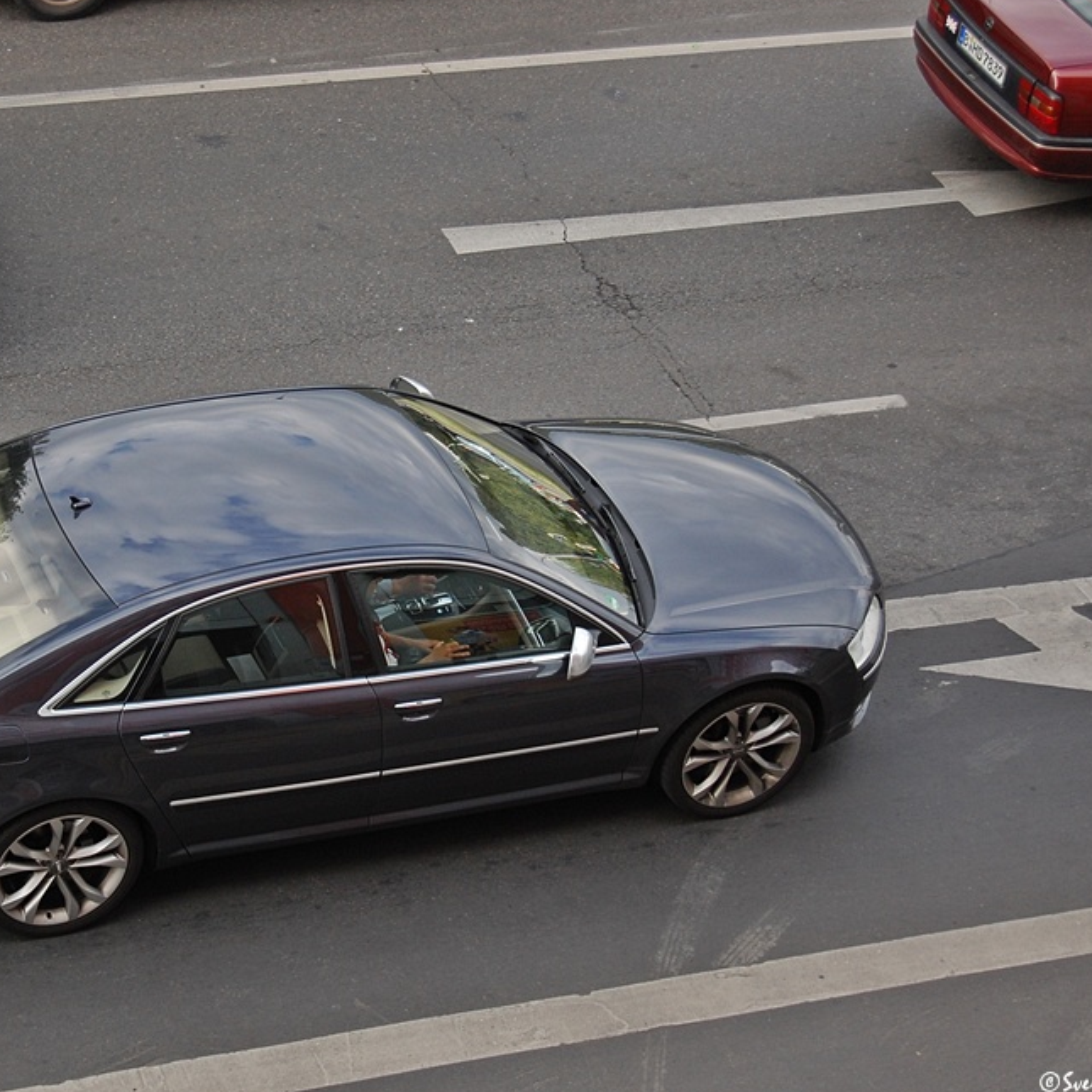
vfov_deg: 18.7
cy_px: 527
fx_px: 3319
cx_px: 301
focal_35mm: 93
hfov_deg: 18.6
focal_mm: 46
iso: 400
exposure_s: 1/500
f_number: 5.3
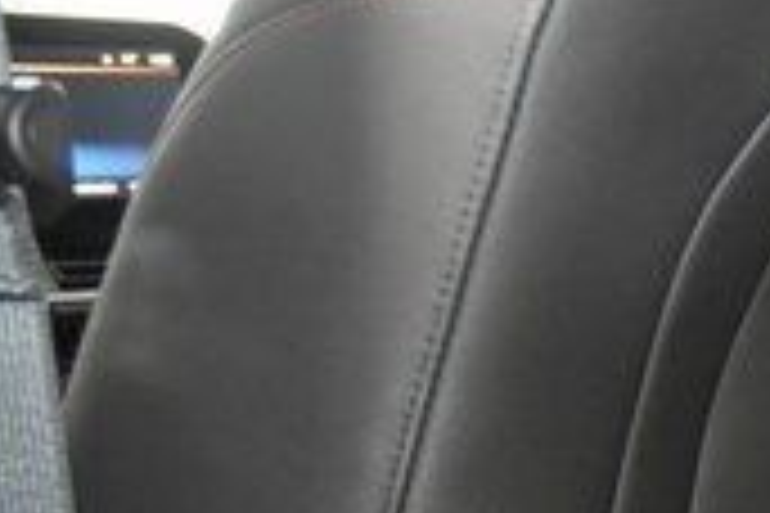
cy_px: 799
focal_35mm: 101
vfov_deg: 12.8
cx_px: 1405
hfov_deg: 16.7
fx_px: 2160
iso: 3200
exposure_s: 1/25
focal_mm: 18
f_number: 3.5
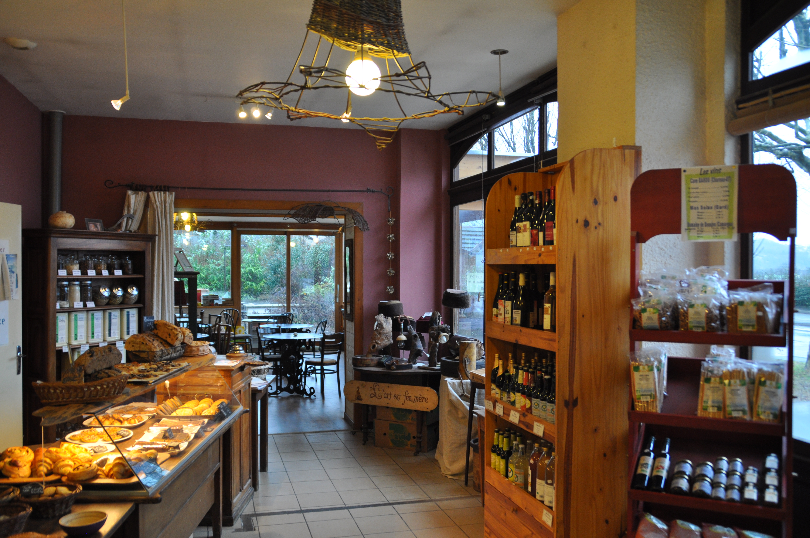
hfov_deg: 57.3
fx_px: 742
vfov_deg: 39.9
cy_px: 269
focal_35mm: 33
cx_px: 405
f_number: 4
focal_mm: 22
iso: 560
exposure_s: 1/60
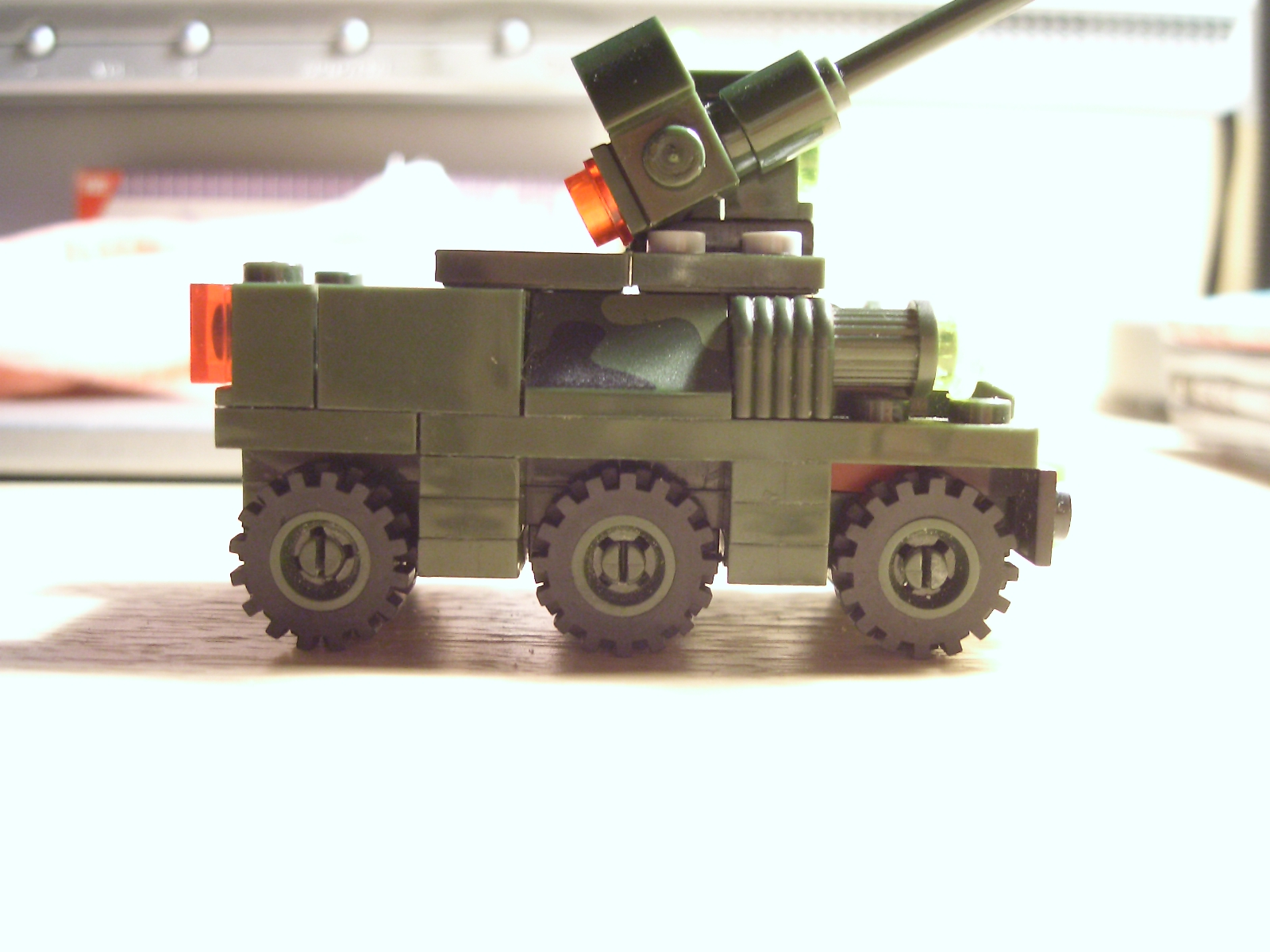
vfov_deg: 36.8
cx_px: 635
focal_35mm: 39
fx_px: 1431
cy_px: 476
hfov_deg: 47.9
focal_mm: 8
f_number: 2.8
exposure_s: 1/10
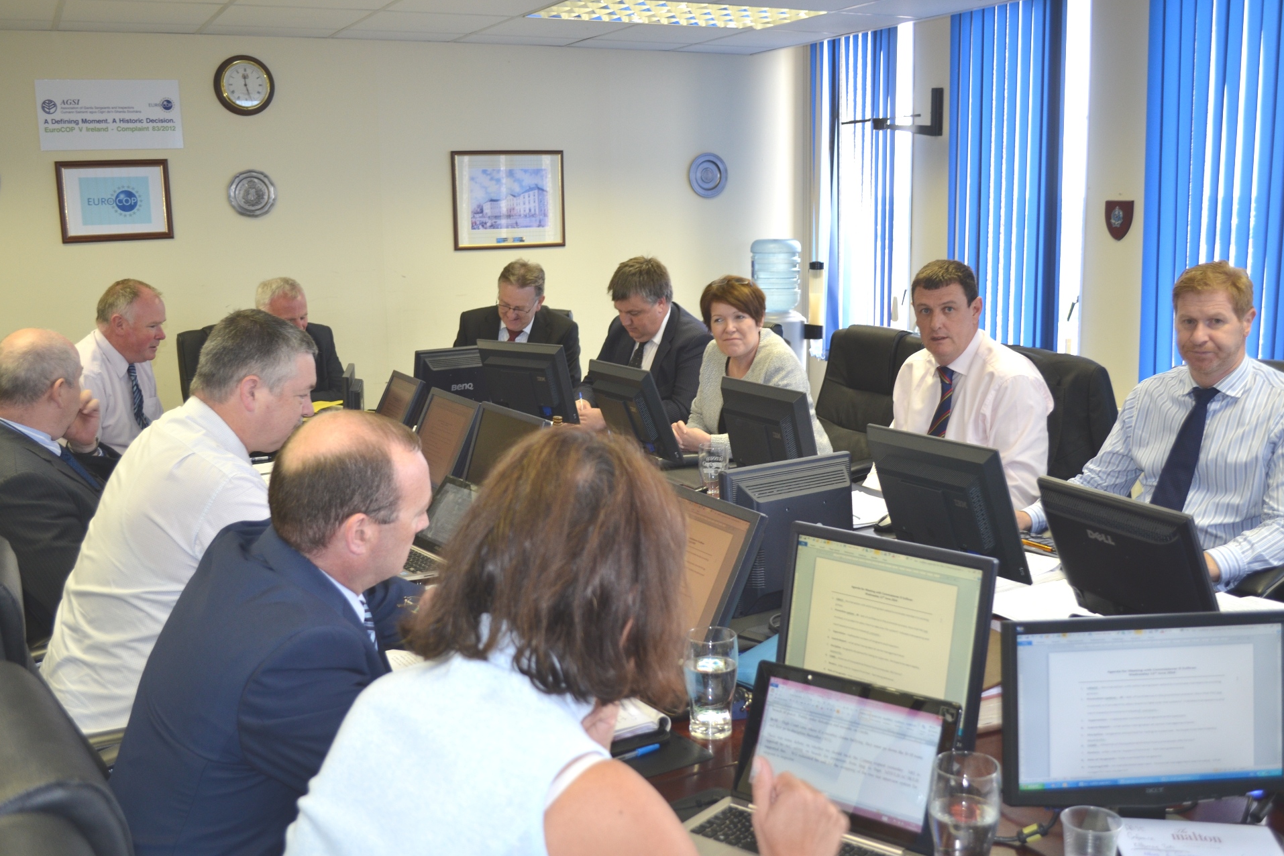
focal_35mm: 37
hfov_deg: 51.9
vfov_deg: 35.9
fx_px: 1320
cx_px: 645
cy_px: 435
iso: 400
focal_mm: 24
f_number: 4
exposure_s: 1/80
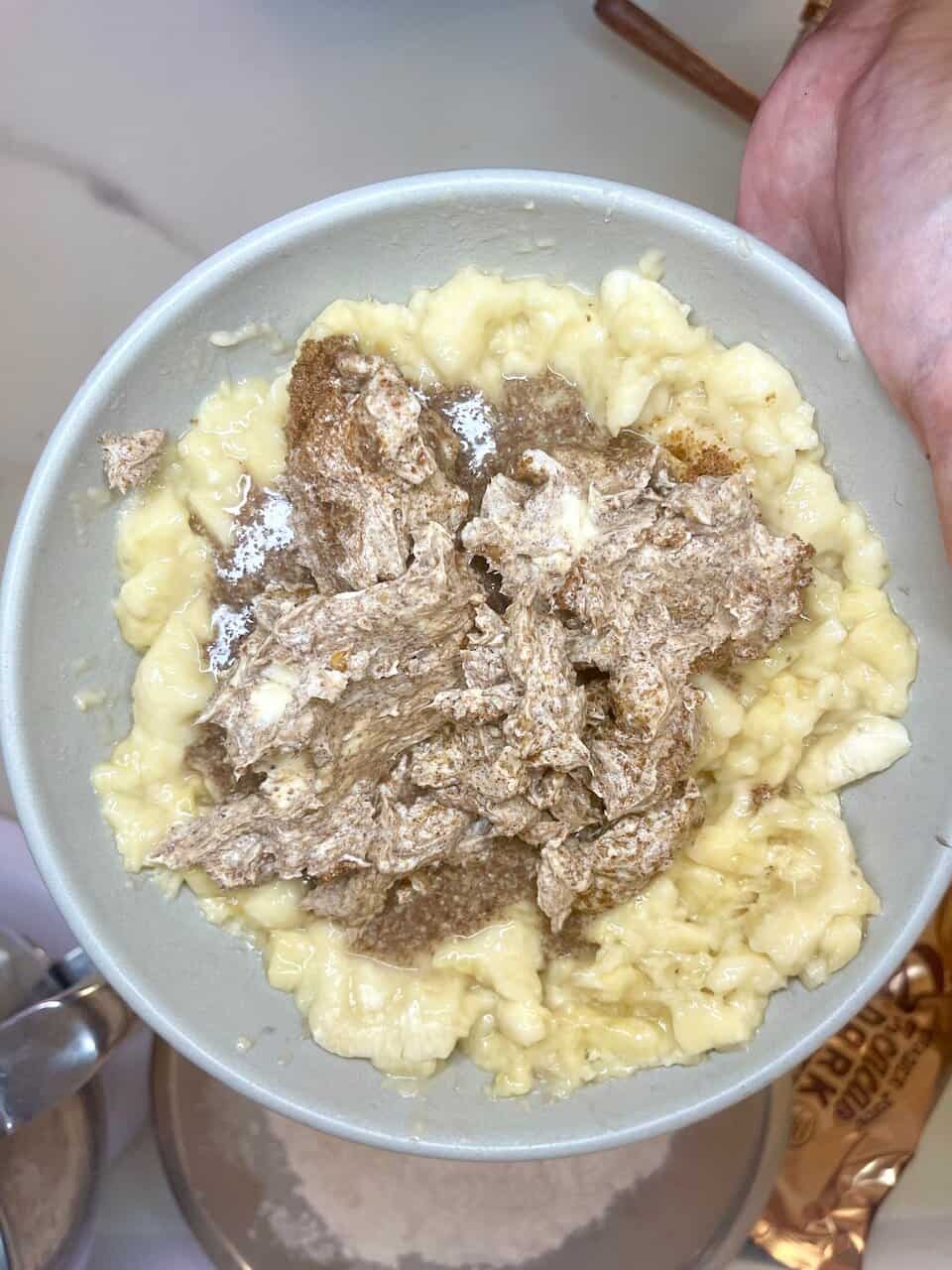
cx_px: 476
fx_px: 917
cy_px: 635
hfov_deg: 54.9
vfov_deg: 69.4
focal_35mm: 25
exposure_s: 1/60
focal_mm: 5.1
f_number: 1.6
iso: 64
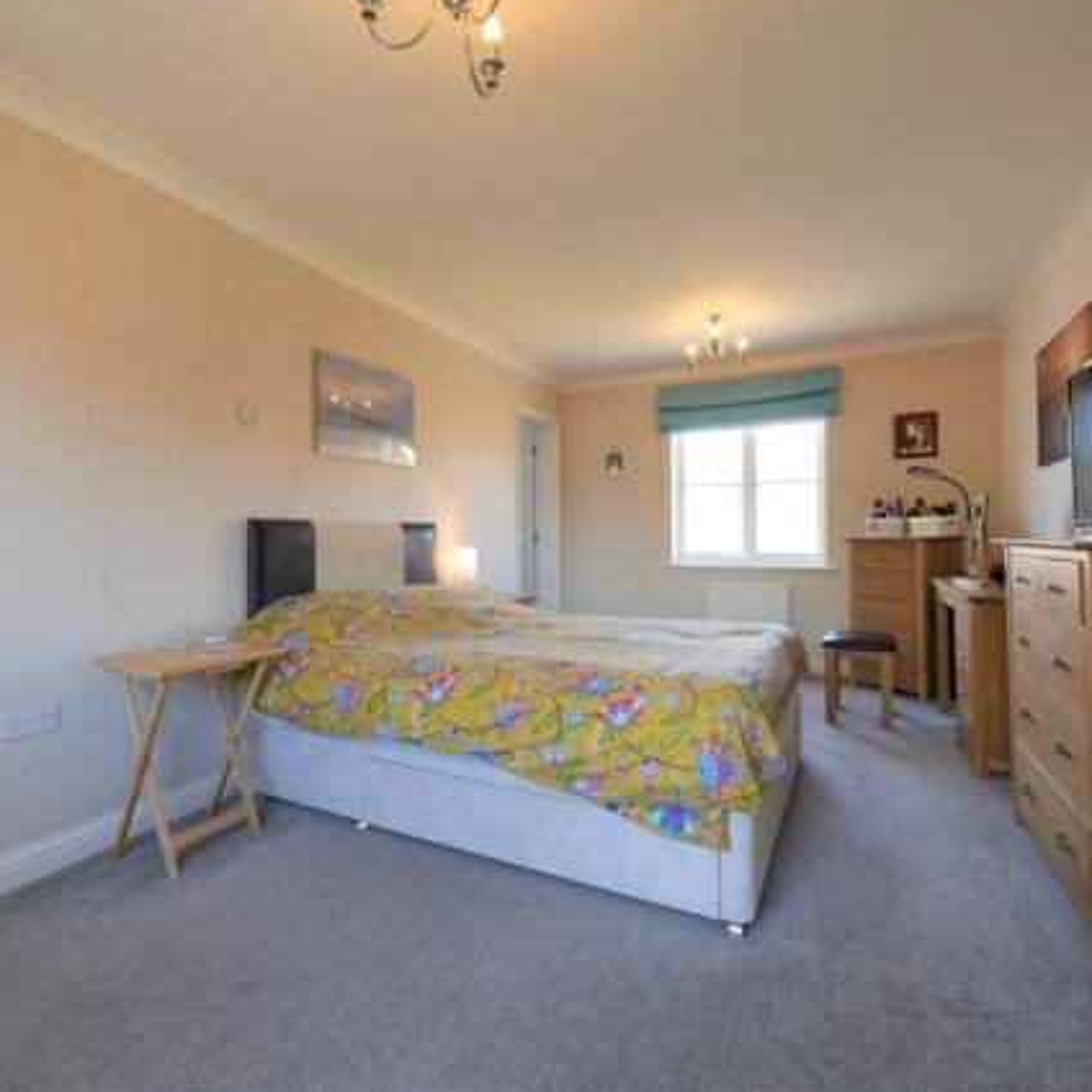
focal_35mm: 17
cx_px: 523
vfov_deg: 84.0
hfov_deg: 83.9
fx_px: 607
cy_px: 534
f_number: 4
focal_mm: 7
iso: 400
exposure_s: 1/60
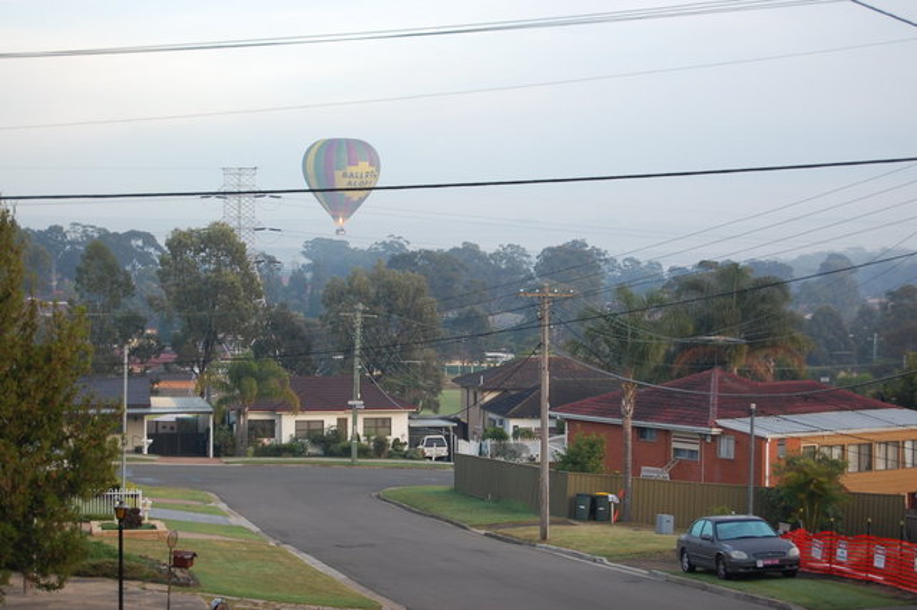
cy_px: 305
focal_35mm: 82
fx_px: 2100
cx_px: 458
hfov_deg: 24.6
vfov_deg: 16.5
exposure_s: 1/125
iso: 320
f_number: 5.6
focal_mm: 55
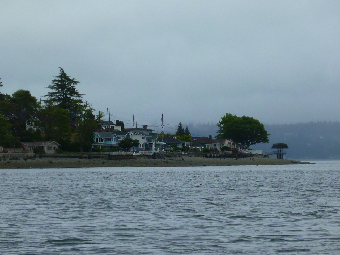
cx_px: 170
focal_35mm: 250
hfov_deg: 7.9
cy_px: 128
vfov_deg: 5.9
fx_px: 2456
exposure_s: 1/125
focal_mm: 36
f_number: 5.9
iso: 80
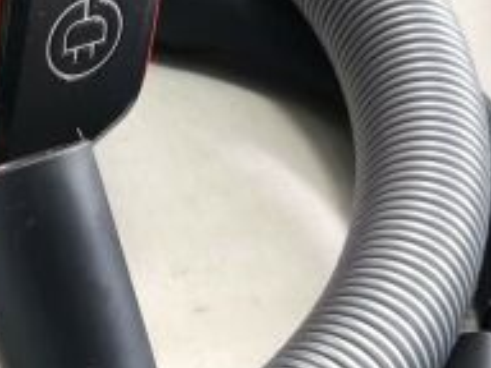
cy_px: 599
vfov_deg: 12.8
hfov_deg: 18.0
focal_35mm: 108
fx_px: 1532
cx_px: 87
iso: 50
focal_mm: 5.56
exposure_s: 1/155
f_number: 1.6
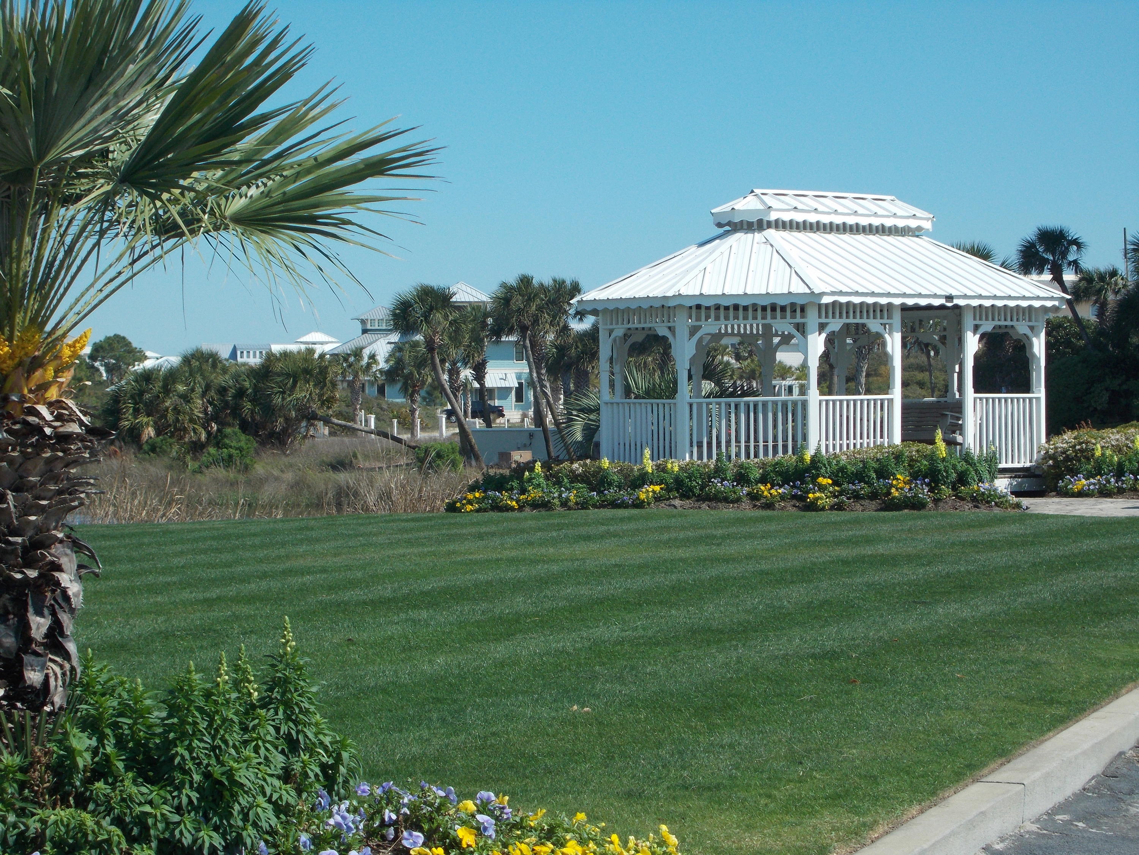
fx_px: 2501
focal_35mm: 76
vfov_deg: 19.4
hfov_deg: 25.7
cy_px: 428
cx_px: 570
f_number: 5.8
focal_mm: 13.5
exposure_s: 1/500
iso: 125
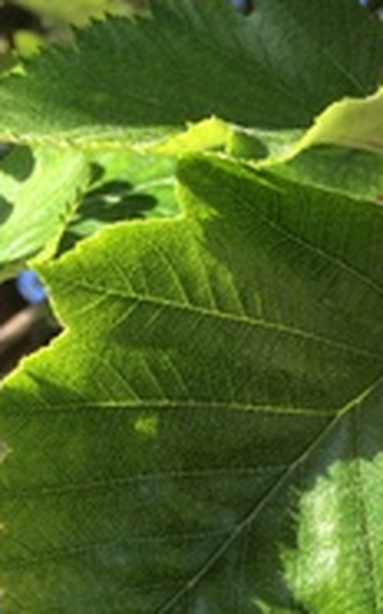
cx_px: 333
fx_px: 1104
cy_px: 462
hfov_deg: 19.4
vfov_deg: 30.6
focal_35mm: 66
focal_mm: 4.15
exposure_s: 1/471
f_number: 2.2
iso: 32
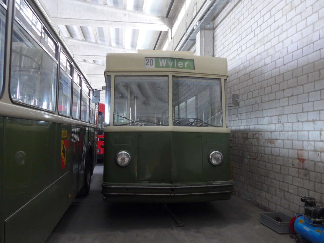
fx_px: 271
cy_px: 122
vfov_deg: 48.2
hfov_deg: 61.7
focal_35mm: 29
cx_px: 162
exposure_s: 1/30
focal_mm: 6
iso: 400
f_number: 2
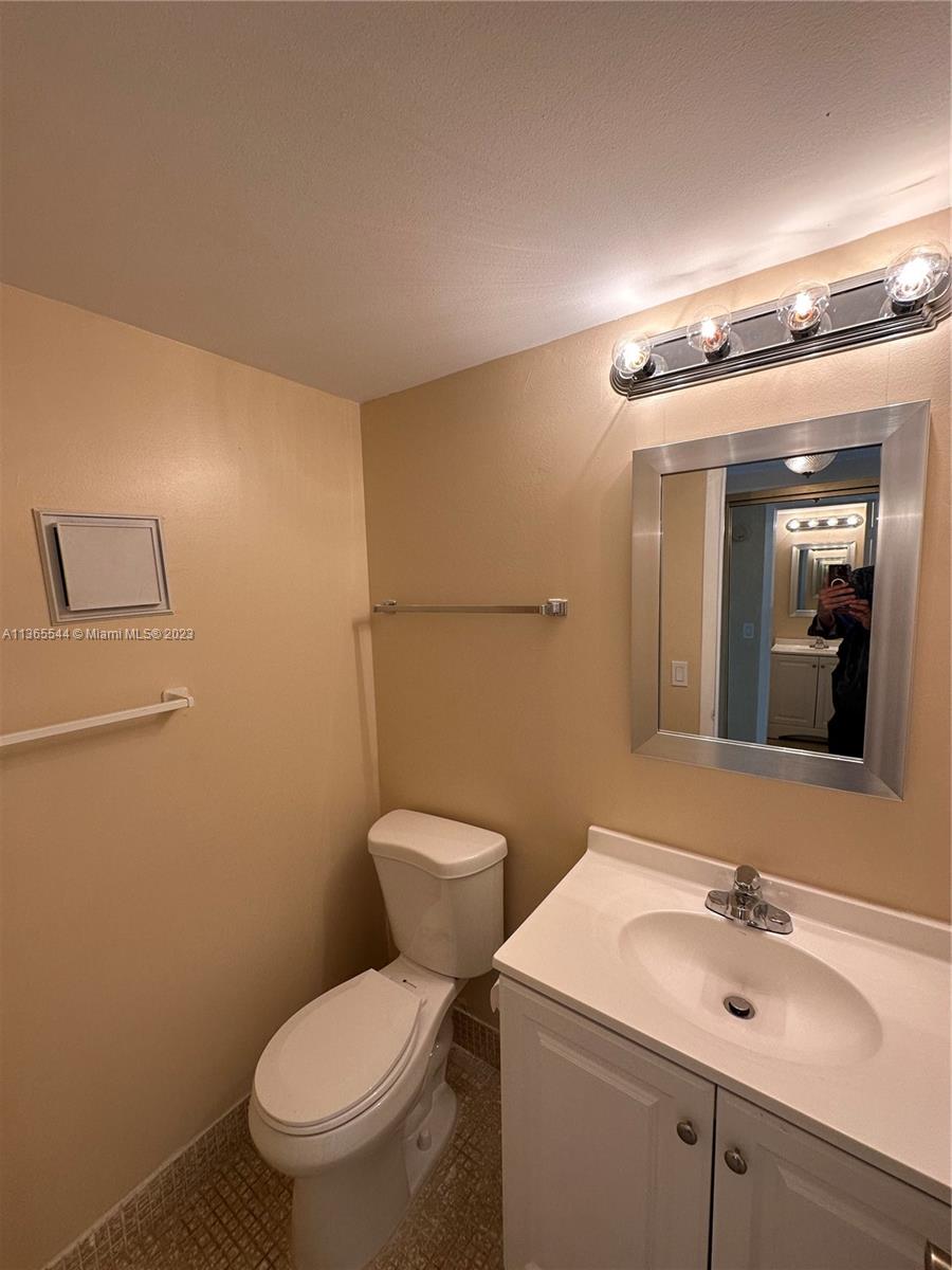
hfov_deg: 85.7
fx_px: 513
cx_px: 476
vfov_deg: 102.1
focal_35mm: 14
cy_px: 635
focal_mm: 2.22
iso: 125
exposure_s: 1/120
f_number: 2.2
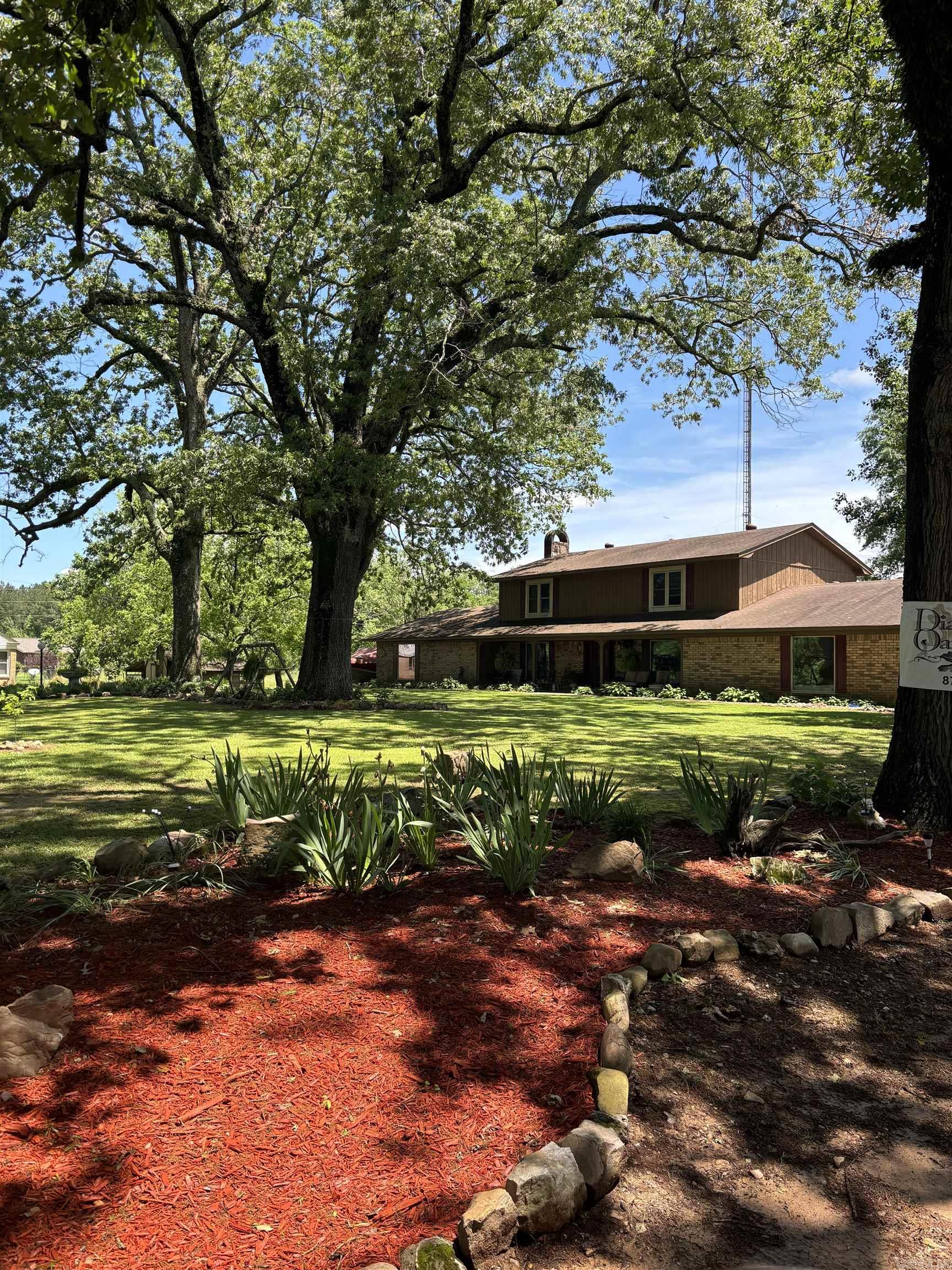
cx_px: 476
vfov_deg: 67.3
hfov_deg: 53.1
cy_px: 635
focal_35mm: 26
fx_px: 953
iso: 50
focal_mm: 5.96
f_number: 1.6
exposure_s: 1/787
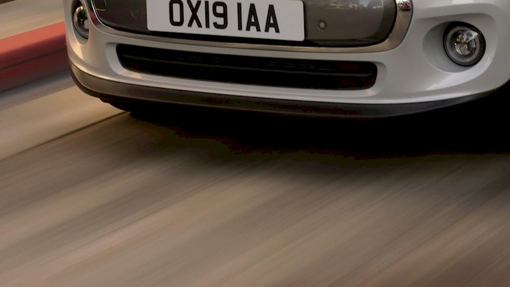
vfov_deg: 10.7
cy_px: -89
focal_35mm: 111
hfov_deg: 19.2
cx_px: 323
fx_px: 1501
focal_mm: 47
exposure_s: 1/20
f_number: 22
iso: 100
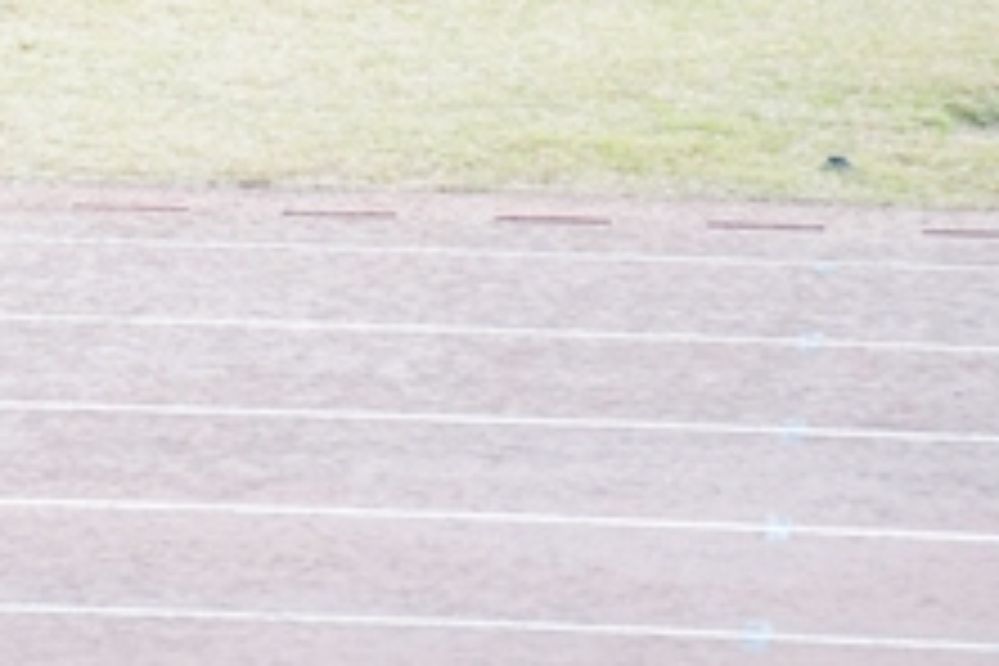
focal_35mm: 436
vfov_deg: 3.1
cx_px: -194
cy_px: -176
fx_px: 12098
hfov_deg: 4.7
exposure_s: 1/4000
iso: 2500
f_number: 4
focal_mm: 161
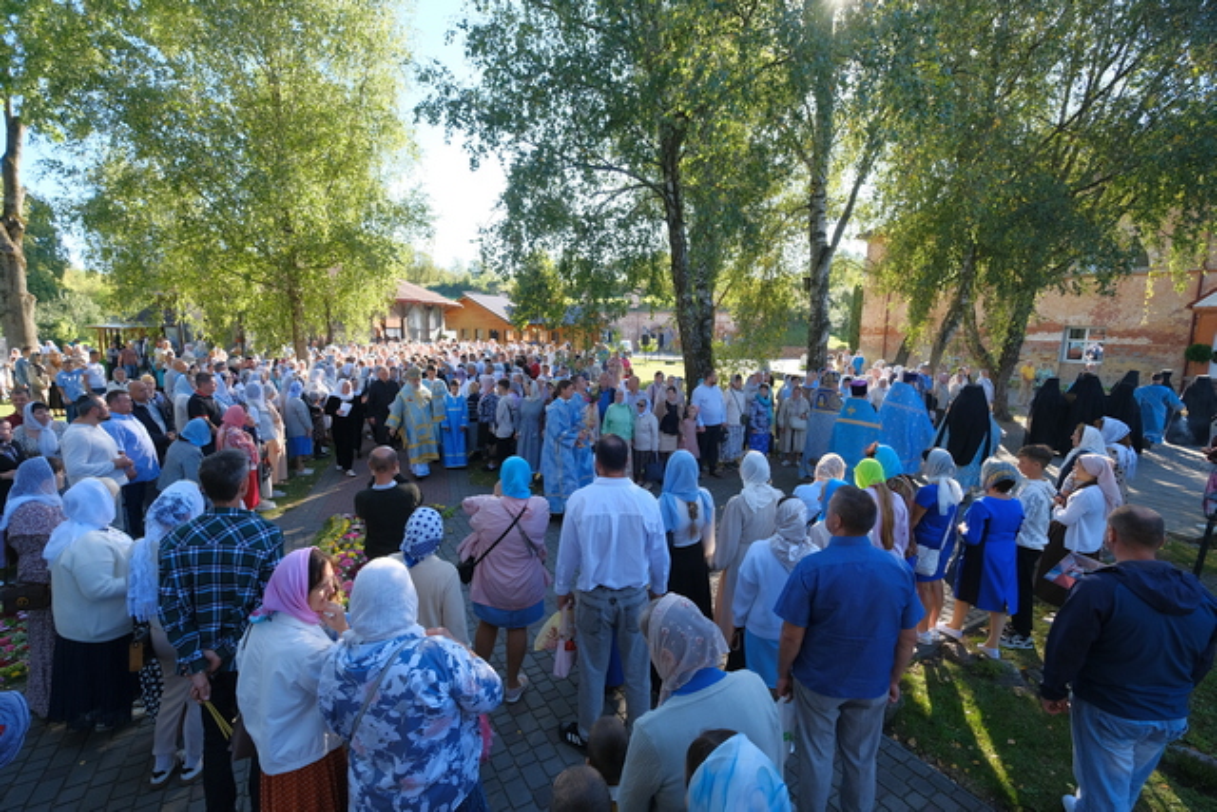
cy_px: 406
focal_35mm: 15
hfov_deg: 100.4
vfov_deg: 77.4
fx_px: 507
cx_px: 608
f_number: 4
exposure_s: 1/400
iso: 400
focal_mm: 10
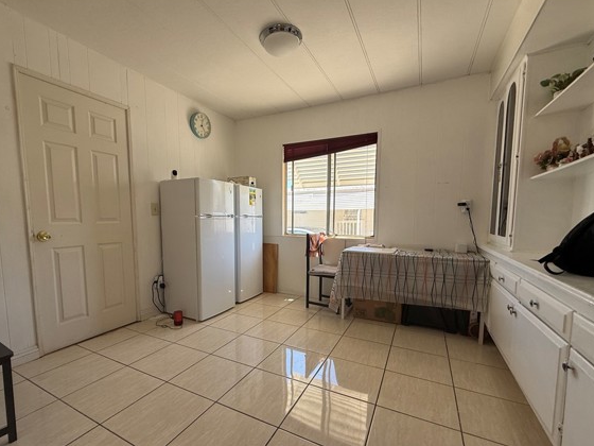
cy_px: 243
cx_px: 283
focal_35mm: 16
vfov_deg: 77.9
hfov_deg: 94.4
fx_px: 275
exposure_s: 1/161
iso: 64
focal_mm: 2.22
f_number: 2.2
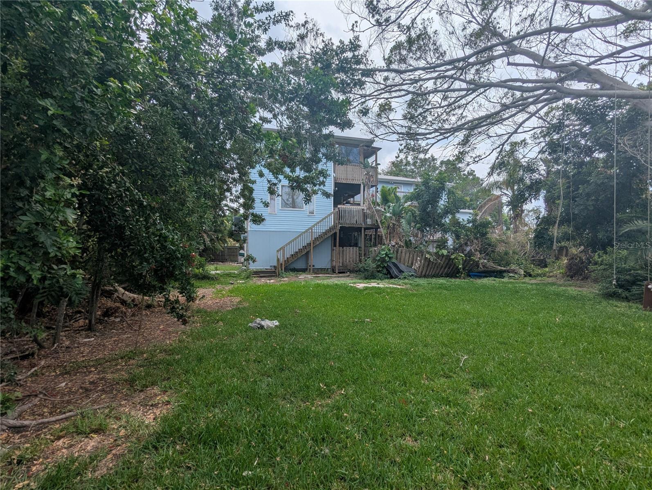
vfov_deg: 78.2
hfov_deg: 94.4
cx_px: 326
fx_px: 302
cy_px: 245
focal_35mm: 16
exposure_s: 1/1524
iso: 36
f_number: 2.2
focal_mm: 2.35
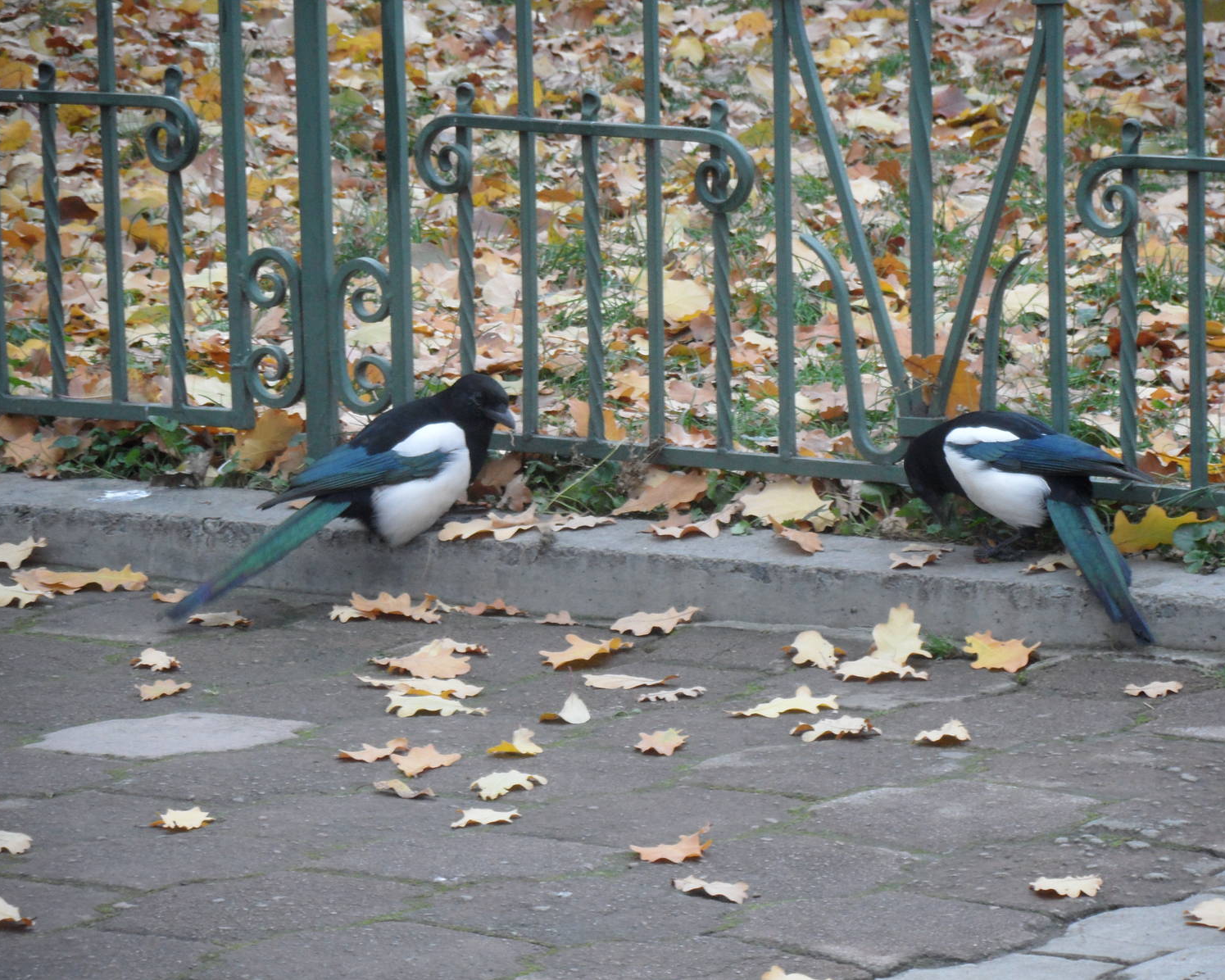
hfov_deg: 6.9
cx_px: 625
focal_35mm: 282
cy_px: 491
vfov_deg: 5.5
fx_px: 10224
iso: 200
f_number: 5
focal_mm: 44.4
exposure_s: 1/45
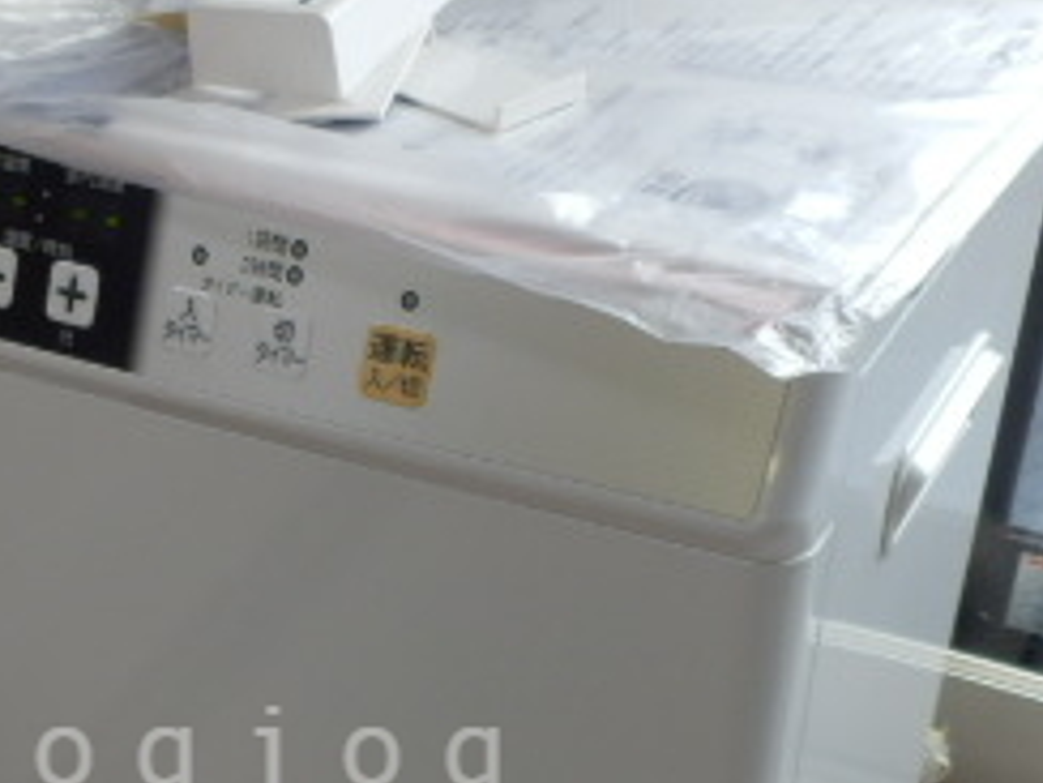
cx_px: 231
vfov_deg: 22.5
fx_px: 1898
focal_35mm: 63
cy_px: 749
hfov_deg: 30.1
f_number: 3
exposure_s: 1/30
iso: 80
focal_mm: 4.2
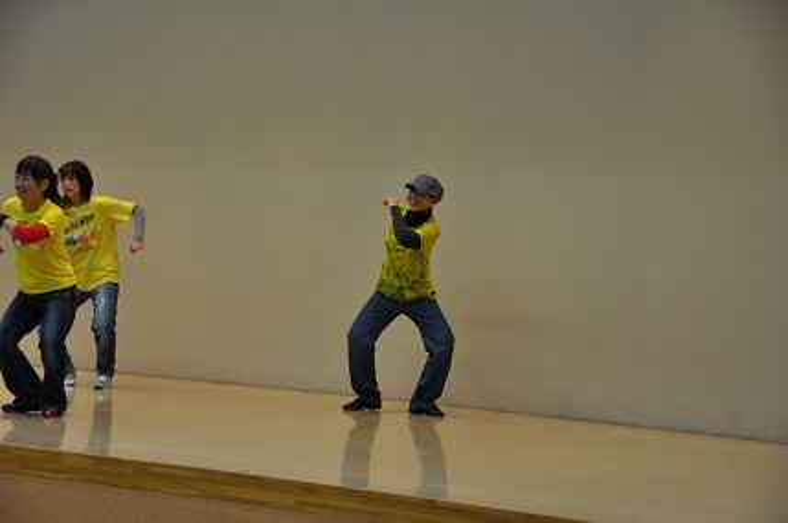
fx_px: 2033
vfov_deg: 14.7
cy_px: 262
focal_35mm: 93
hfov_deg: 21.9
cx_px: 394
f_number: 4.8
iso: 400
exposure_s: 1/60
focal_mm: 62
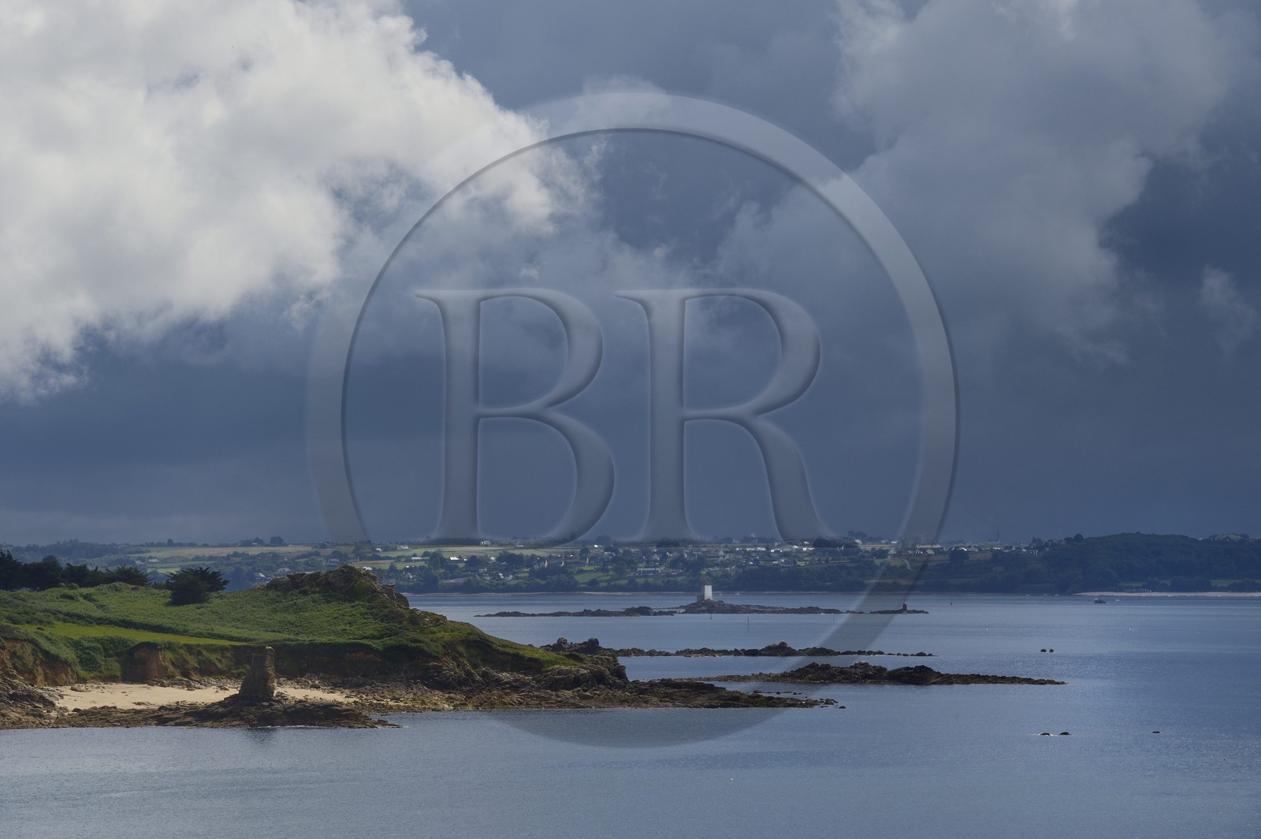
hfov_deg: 12.1
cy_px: 420
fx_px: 5950
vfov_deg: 8.1
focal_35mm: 170
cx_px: 630
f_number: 16
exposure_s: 1/400
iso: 200
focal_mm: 170
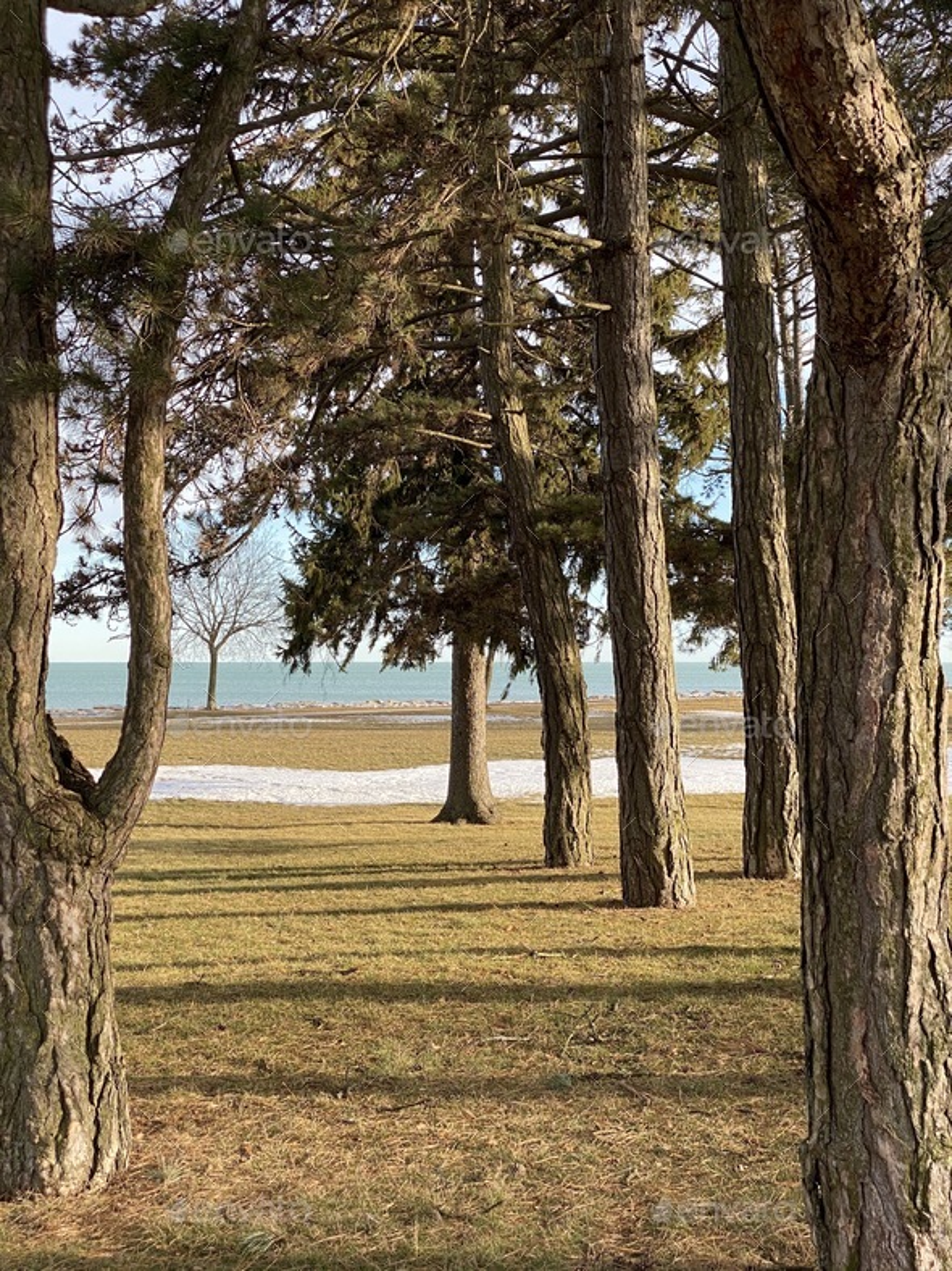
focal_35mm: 52
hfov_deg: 28.0
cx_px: 476
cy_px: 636
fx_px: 1907
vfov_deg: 36.8
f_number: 2
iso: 20
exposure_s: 1/287
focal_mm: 6
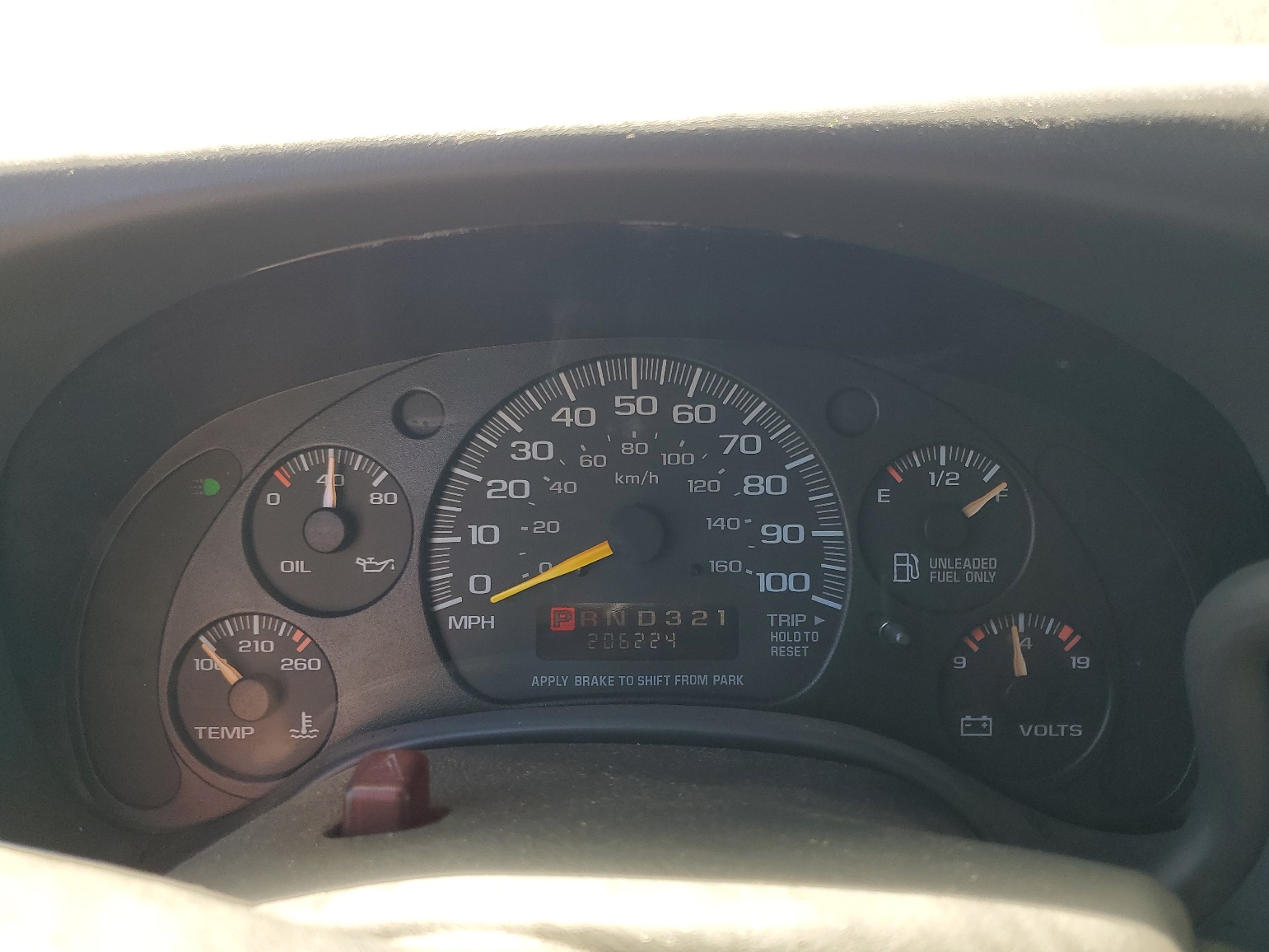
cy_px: 475
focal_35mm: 27
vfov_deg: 51.4
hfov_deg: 65.3
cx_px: 656
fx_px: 990
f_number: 1.5
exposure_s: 1/196
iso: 50
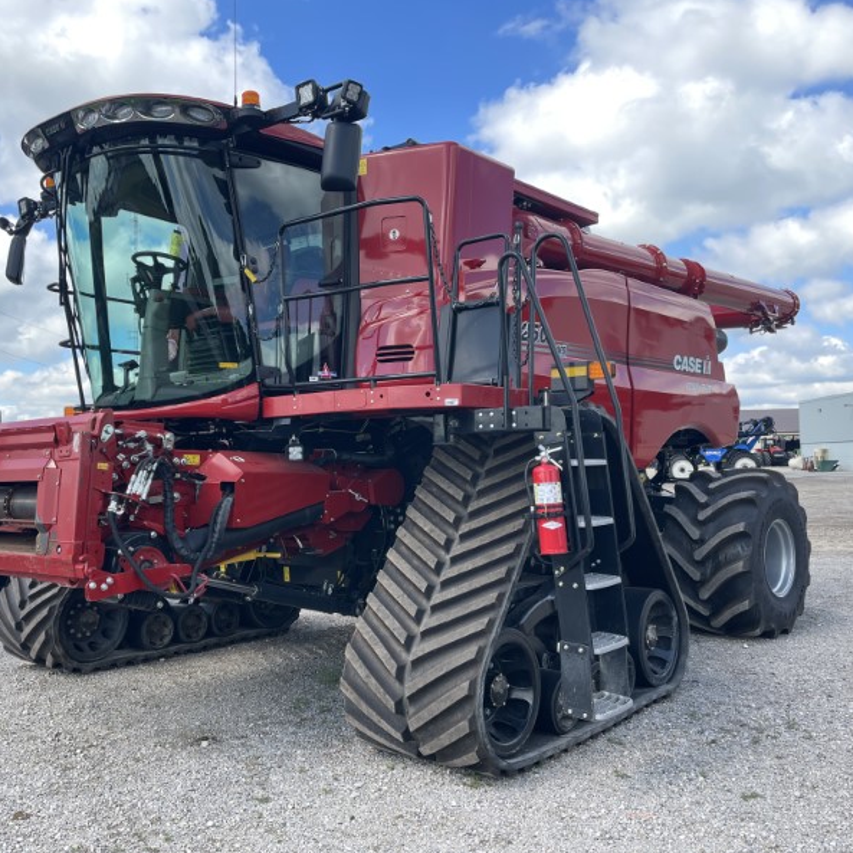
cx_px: 383
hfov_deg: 52.4
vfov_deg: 52.5
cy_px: 426
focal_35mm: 31
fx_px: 864
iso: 32
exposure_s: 1/609
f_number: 1.6
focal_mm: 4.2
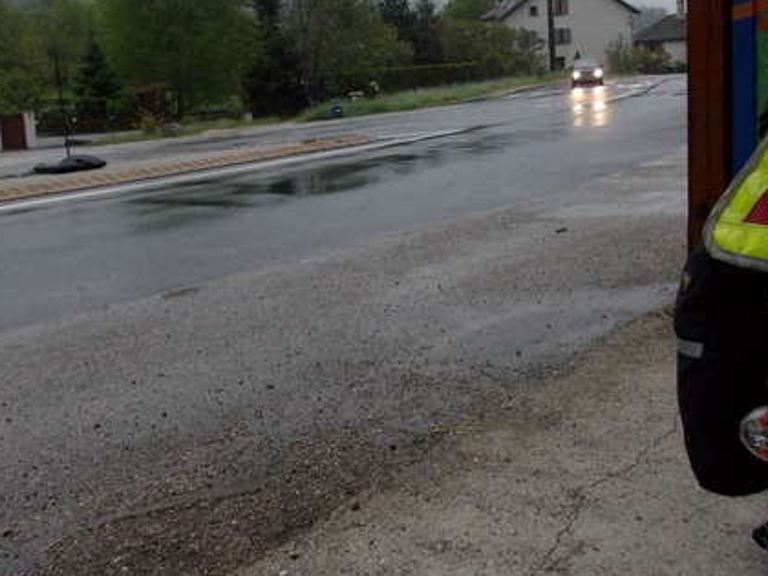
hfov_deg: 46.8
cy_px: 218
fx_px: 887
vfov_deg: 35.8
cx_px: 391
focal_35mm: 40
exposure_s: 1/160
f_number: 2.7
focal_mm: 4
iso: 200
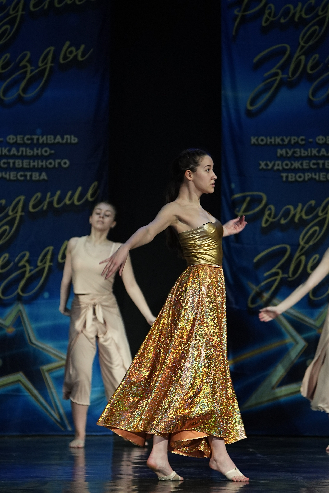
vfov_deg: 9.1
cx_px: 164
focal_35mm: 225
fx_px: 3084
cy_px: 246
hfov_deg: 6.1
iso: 1250
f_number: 2.8
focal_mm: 150
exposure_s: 1/320
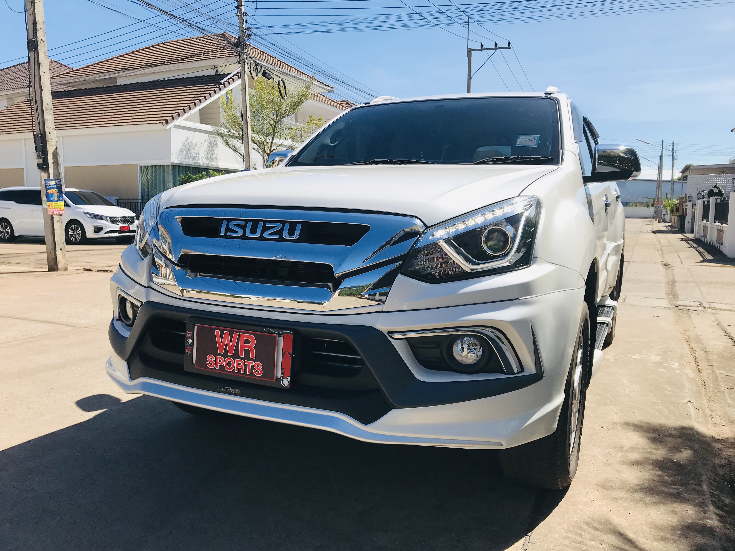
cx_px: 368
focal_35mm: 28
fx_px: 595
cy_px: 276
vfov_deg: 49.7
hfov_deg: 63.4
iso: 20
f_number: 1.8
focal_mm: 3.99
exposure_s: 1/2740
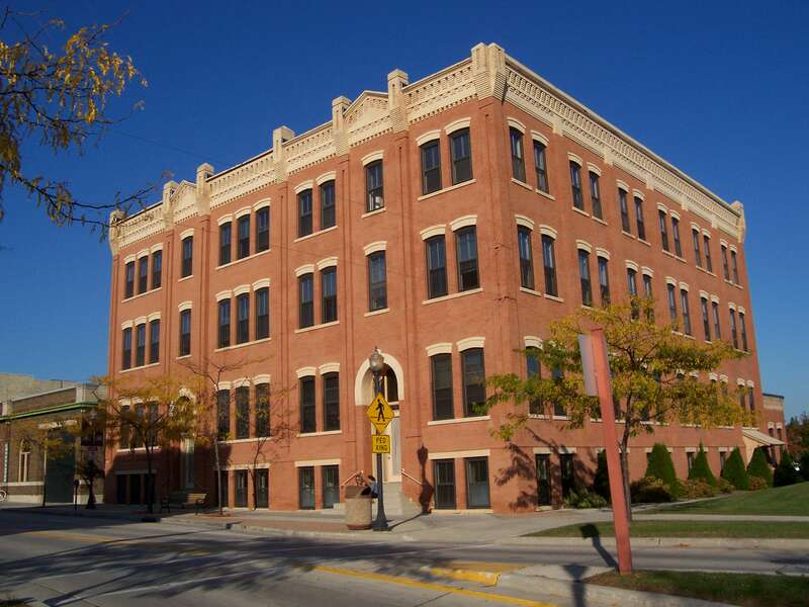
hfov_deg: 54.0
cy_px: 304
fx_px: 795
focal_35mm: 34
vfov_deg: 41.8
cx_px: 404
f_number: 5.1
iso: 80
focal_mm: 5.6
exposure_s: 1/688
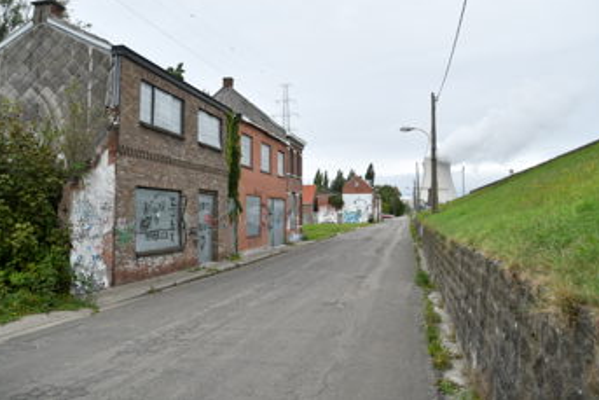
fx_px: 466
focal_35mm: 28
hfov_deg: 65.4
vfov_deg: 46.3
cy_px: 169
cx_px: 302
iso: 100
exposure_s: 1/800
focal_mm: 16
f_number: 3.5
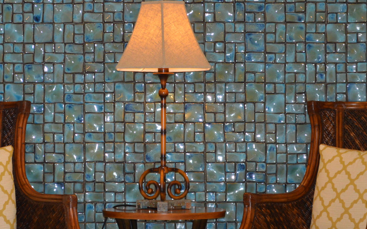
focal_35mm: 121
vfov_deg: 10.8
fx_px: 1209
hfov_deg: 17.3
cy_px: 133
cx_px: 168
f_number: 5.3
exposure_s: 1/60
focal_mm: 45
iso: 720
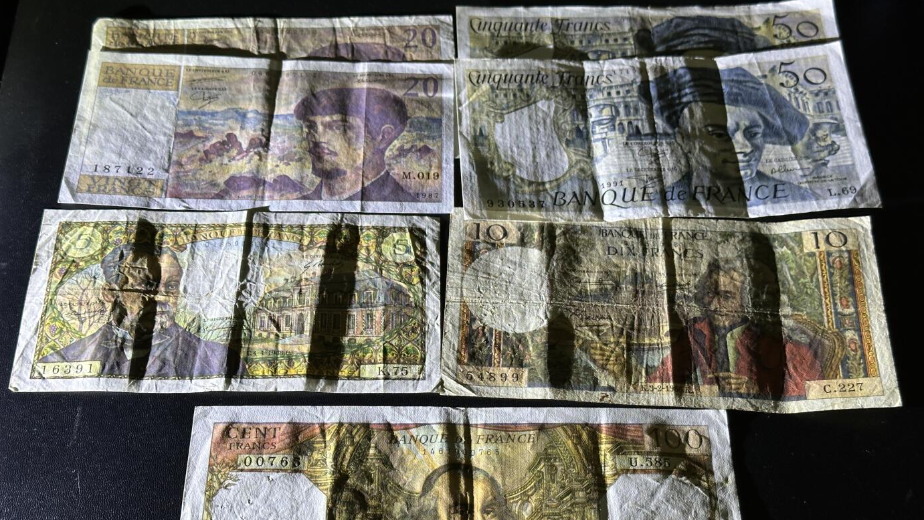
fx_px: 1299
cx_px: 466
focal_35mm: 53
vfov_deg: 22.6
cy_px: 337
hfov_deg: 39.2
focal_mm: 6.86
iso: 80
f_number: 1.78
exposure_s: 1/50
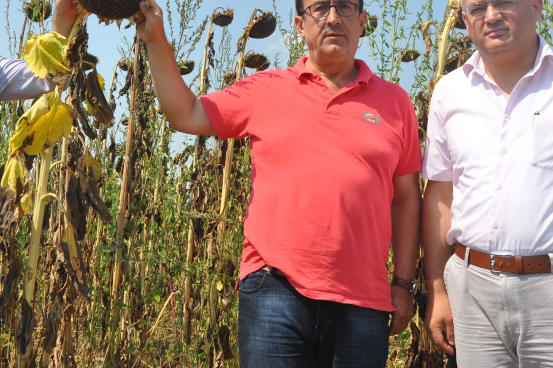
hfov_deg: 37.3
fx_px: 798
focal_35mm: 52
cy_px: 78
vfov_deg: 25.5
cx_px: 142
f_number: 10
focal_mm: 18
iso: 200
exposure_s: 1/400
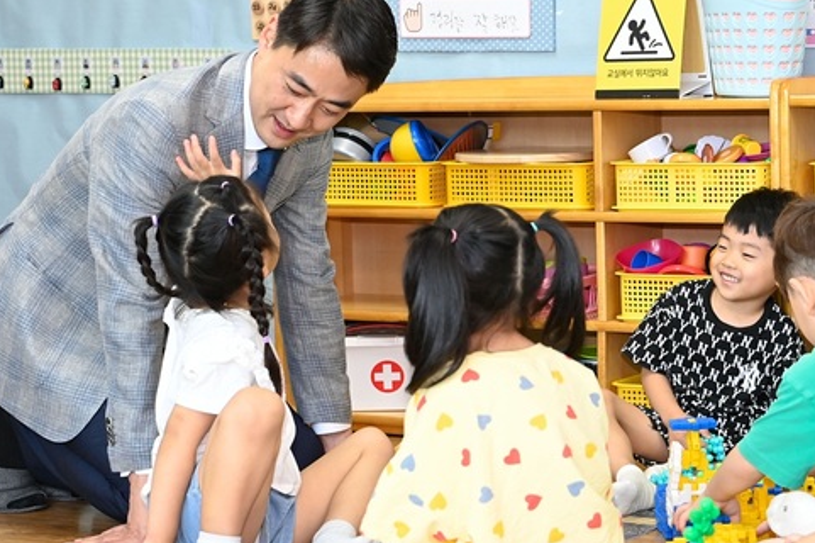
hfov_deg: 19.7
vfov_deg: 13.3
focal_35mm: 103
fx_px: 2330
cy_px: 249
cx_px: 581
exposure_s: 1/160
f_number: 4.5
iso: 2000
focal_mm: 55
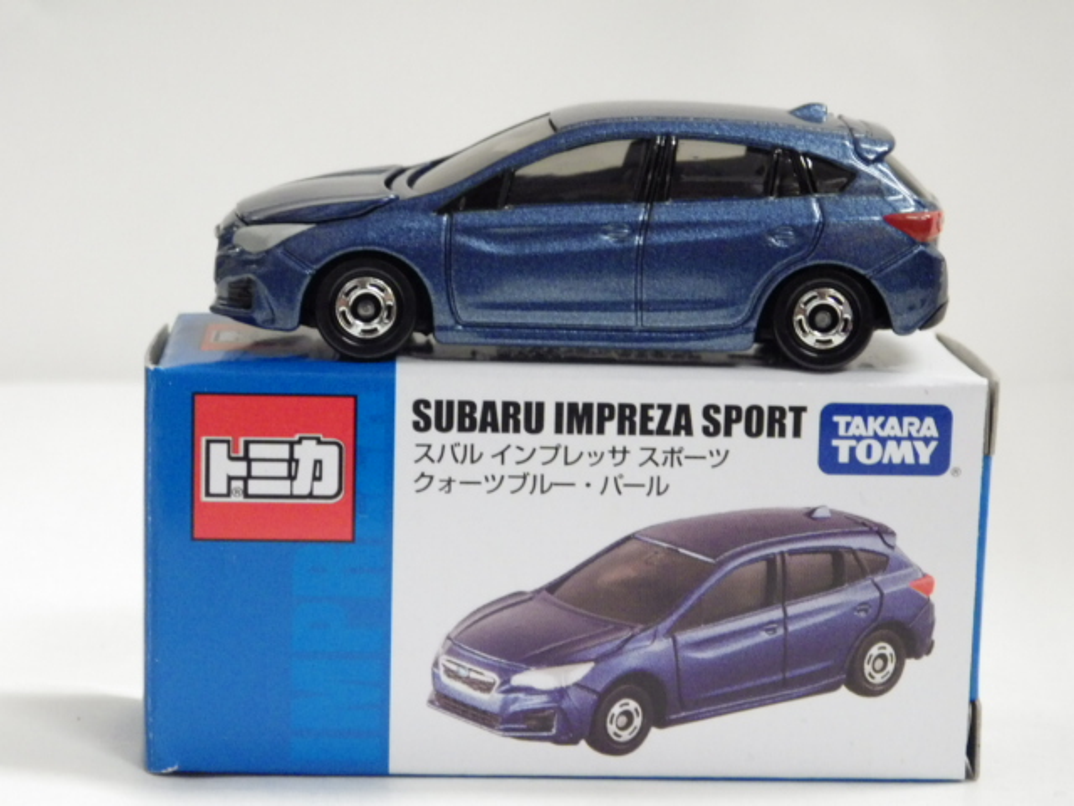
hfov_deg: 19.1
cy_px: 403
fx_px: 3196
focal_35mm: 103
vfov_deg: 14.4
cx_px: 537
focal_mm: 18.4
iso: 800
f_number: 4.6
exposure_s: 1/30
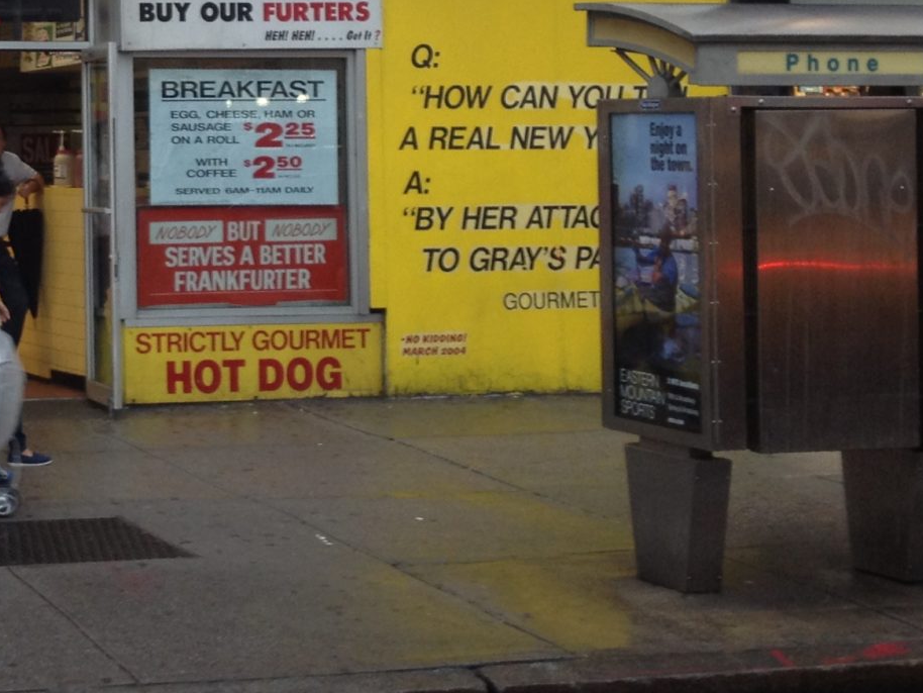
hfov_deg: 19.2
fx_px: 2614
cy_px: 63
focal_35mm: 98
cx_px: -106
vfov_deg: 14.9
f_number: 2.4
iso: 64
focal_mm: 4.28
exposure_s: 1/24
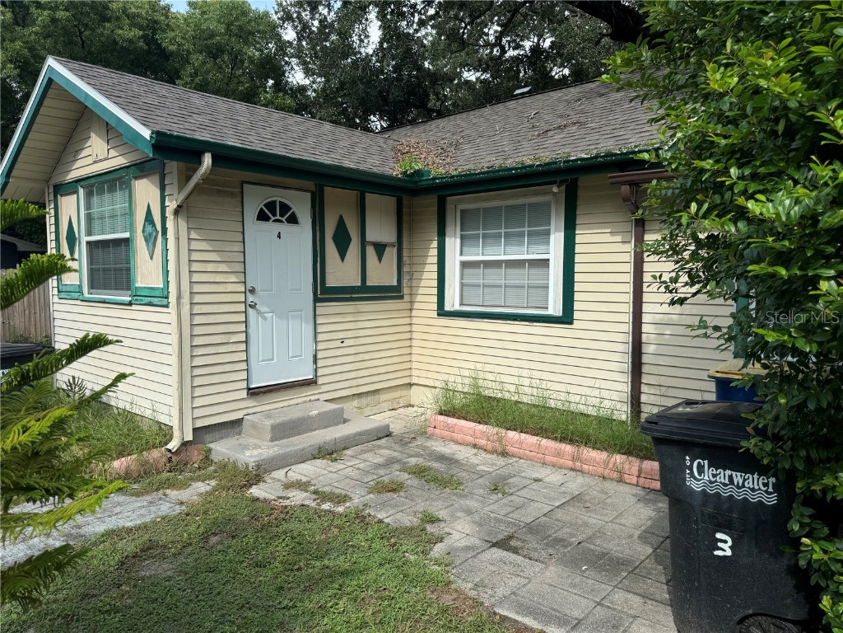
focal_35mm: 24
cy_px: 316
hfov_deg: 71.6
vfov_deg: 56.8
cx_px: 422
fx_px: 584
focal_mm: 6.76
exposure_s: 1/2174
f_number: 1.78
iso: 80
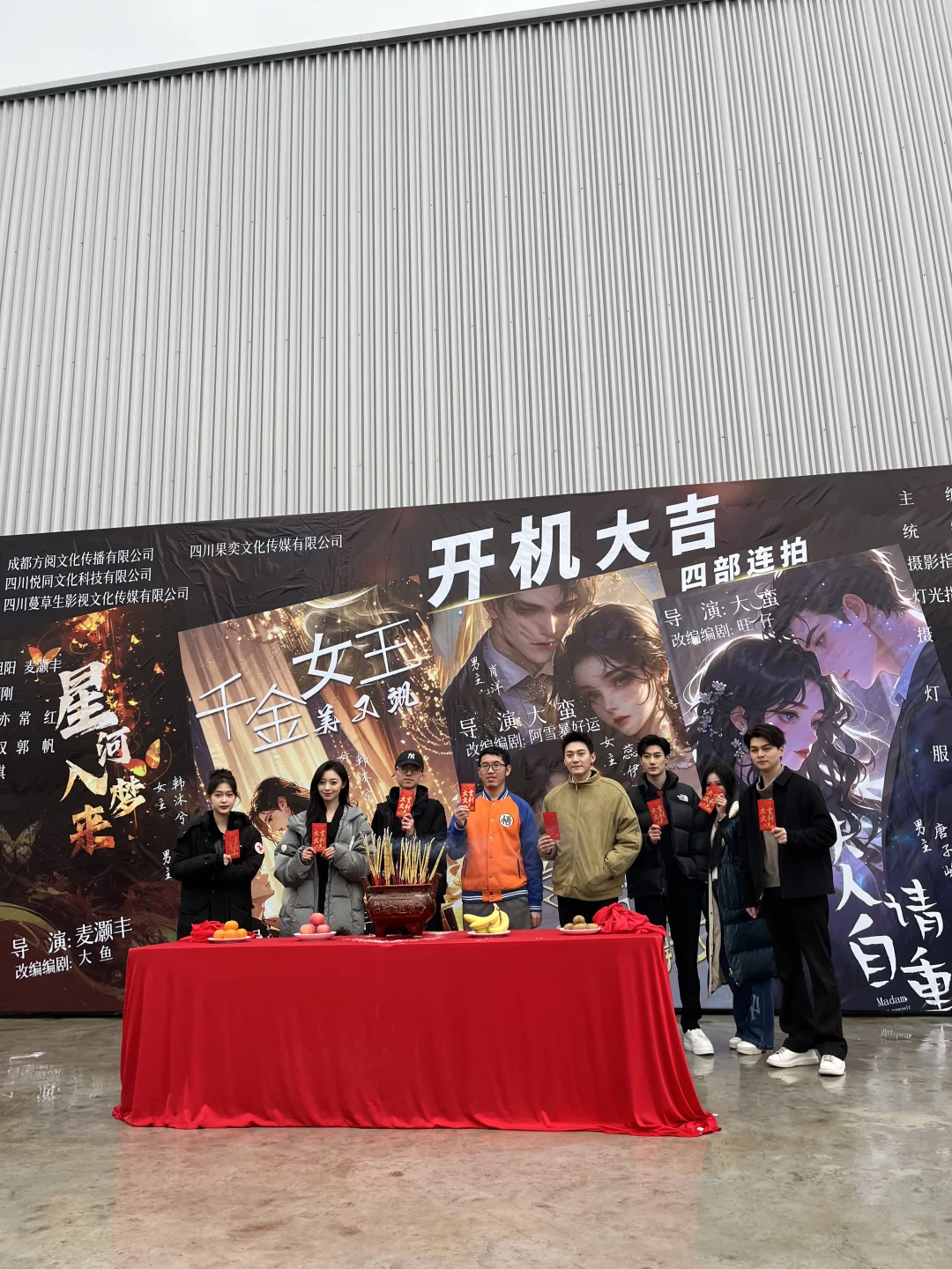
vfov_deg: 67.3
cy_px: 634
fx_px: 953
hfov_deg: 53.1
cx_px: 476
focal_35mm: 26
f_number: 1.6
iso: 40
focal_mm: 5.1
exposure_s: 1/154
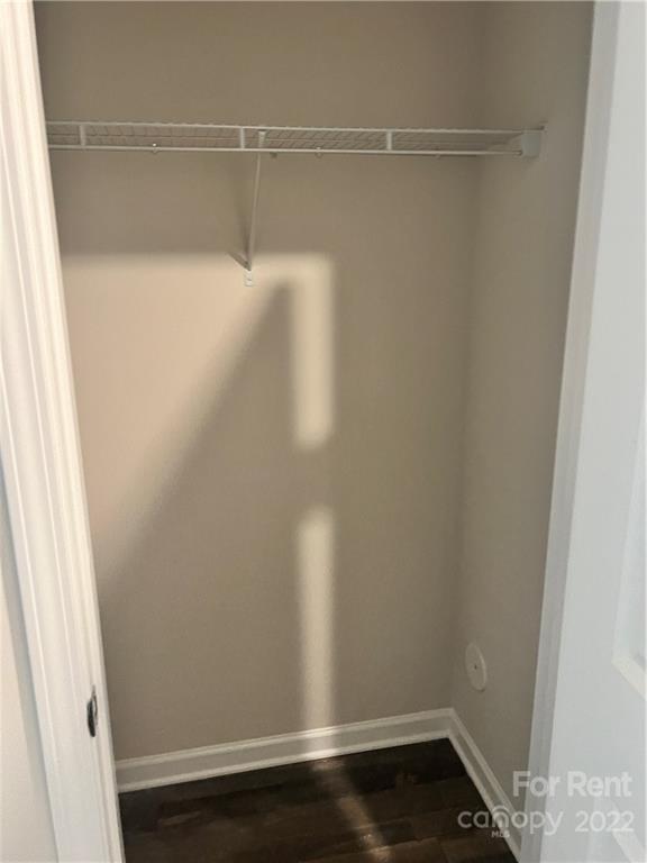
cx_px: 324
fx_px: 648
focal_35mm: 26
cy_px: 432
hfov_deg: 53.1
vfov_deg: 67.3
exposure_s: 1/60
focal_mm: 5.7
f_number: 1.5
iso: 500
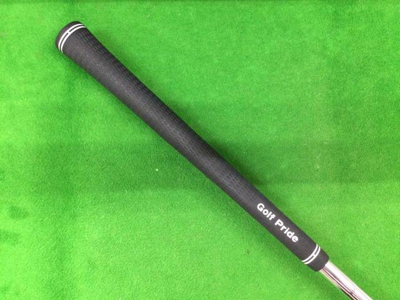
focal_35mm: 31
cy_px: 150
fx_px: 358
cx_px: 200
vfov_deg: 45.4
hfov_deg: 58.4
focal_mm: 3.3
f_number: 2.4
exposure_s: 1/24
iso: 200
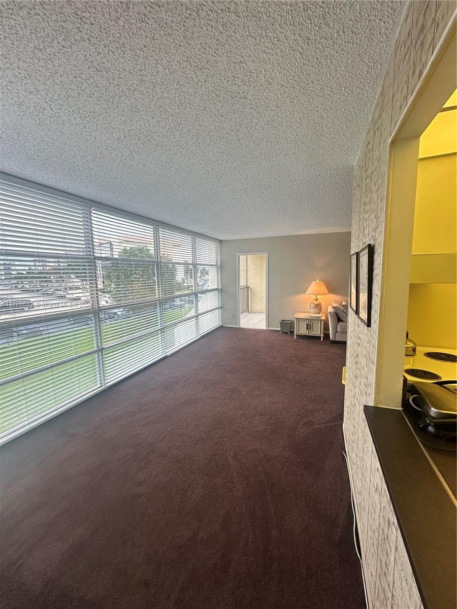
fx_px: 246
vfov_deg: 102.1
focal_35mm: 14
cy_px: 304
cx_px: 228
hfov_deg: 85.7
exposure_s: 1/120
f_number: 2.2
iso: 160
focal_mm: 2.22
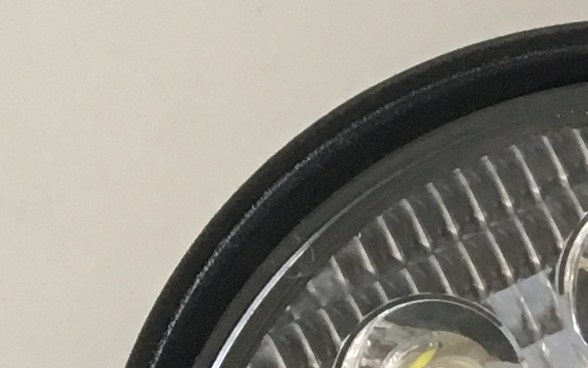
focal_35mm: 173
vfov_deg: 7.5
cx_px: 1400
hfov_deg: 10.5
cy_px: 541
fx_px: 2773
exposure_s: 1/33
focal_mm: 4.15
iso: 125
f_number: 2.2
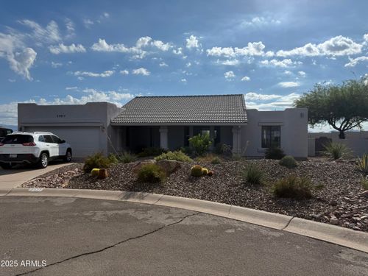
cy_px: 138
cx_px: 184
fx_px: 255
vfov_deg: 56.8
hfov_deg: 71.6
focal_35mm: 24
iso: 80
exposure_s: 1/11905
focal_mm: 6.76
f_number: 1.78
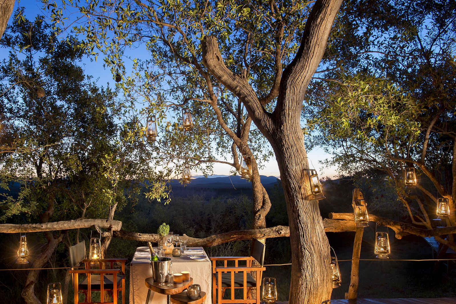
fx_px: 456
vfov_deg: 36.8
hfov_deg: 52.8
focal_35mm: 36
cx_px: 183
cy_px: 178
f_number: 9.5
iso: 200
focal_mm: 30
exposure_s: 20
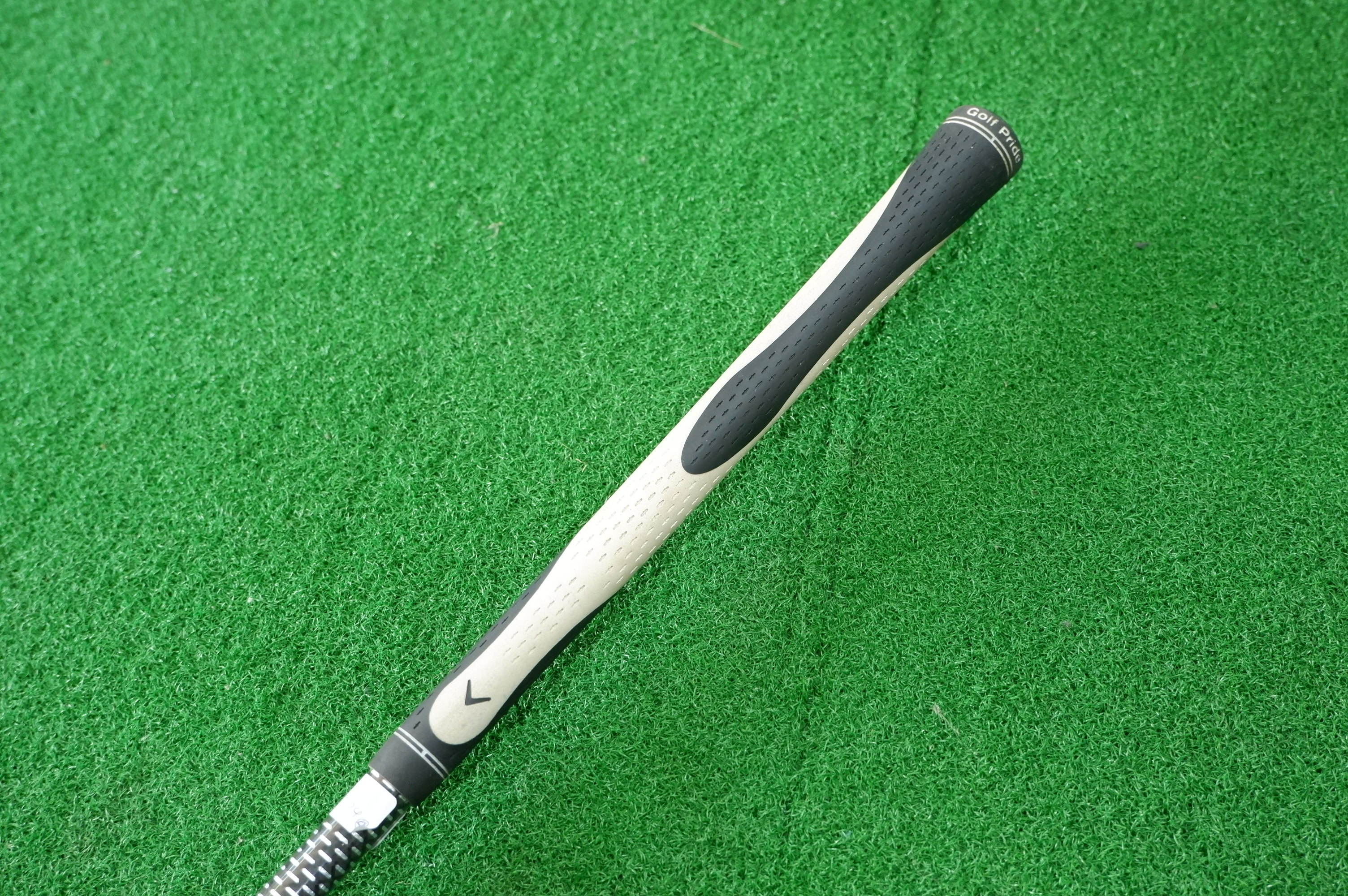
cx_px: 674
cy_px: 448
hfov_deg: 46.4
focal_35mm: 42
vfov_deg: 31.8
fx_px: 1571
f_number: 4.5
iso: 3200
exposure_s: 1/34
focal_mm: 28
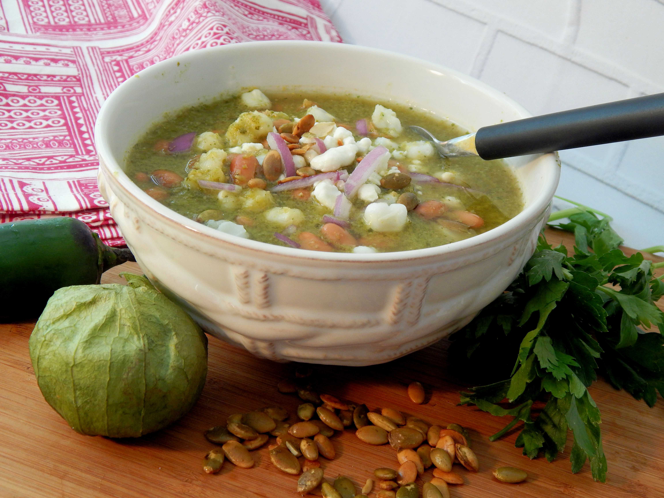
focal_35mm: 61
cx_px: 332
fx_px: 1170
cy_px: 249
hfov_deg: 31.7
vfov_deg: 24.0
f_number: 4
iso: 200
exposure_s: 1/30
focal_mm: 10.9
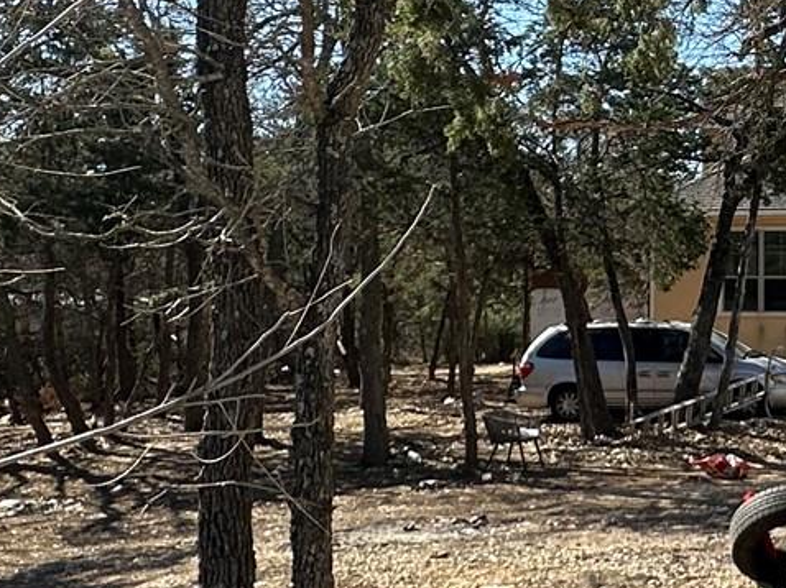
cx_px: 896
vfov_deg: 24.4
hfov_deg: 28.7
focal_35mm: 60
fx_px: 1362
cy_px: 243
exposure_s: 1/686
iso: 40
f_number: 2.2
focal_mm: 2.22
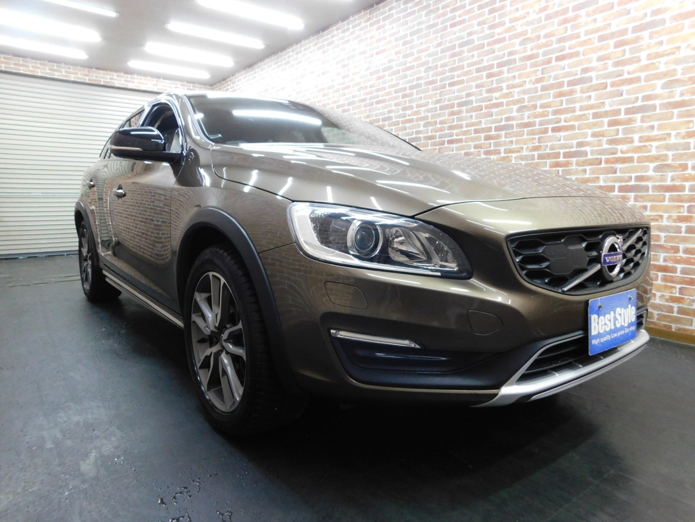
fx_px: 462
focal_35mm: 23
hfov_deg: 73.9
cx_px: 348
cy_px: 261
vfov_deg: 58.9
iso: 400
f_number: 3
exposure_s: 1/25
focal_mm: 4
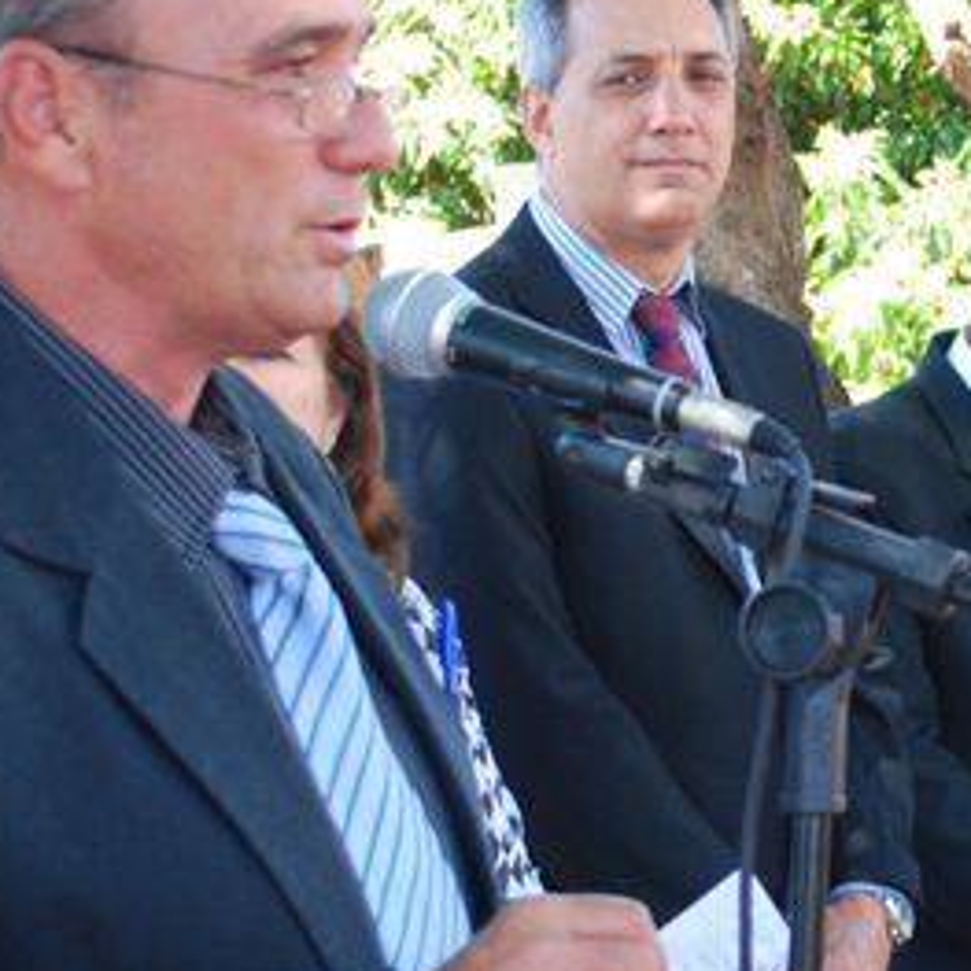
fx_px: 3935
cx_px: 1156
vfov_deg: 14.1
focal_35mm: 124
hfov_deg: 13.7
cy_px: 500
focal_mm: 32
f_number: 4.8
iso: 250
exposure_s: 1/60
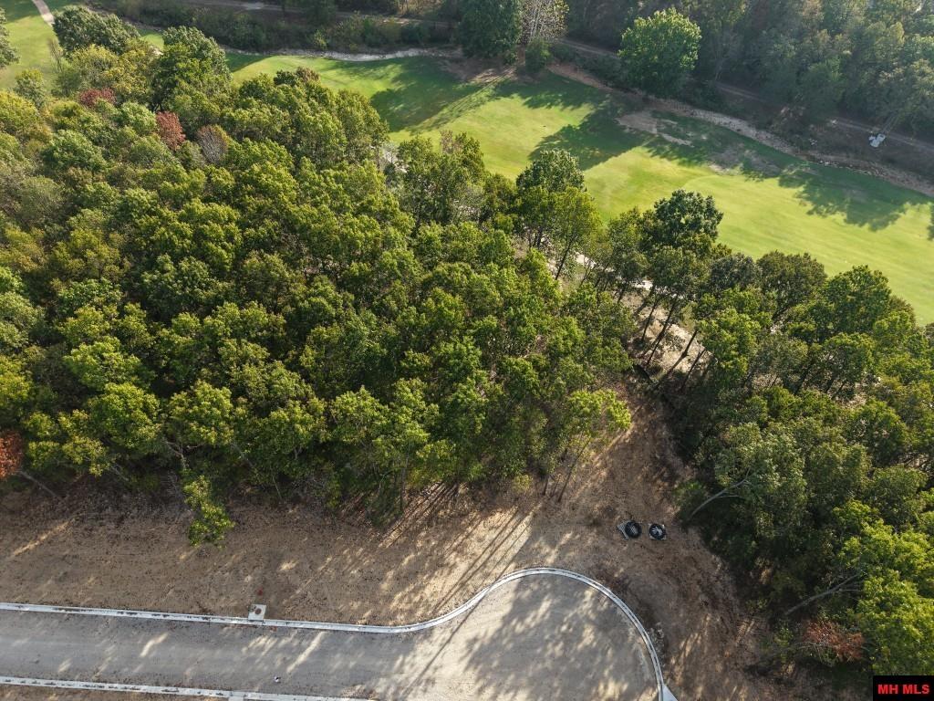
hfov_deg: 71.6
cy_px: 350
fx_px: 648
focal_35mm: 24
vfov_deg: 56.8
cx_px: 467
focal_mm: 8.67
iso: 100
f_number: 1.8
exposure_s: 1/800
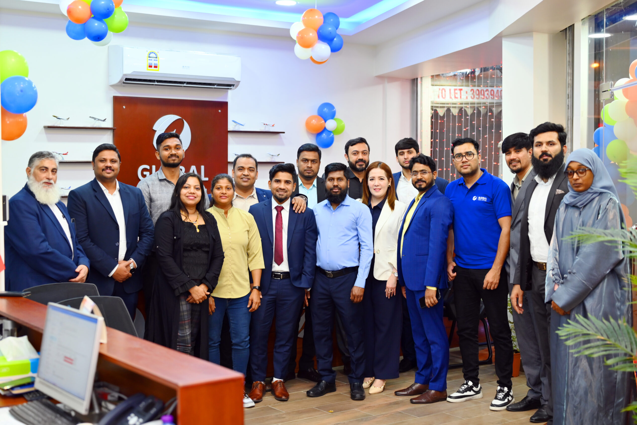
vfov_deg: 27.0
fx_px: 885
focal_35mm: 50
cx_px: 318
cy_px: 212
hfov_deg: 39.6
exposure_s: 1/160
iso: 500
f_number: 2.8
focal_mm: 50
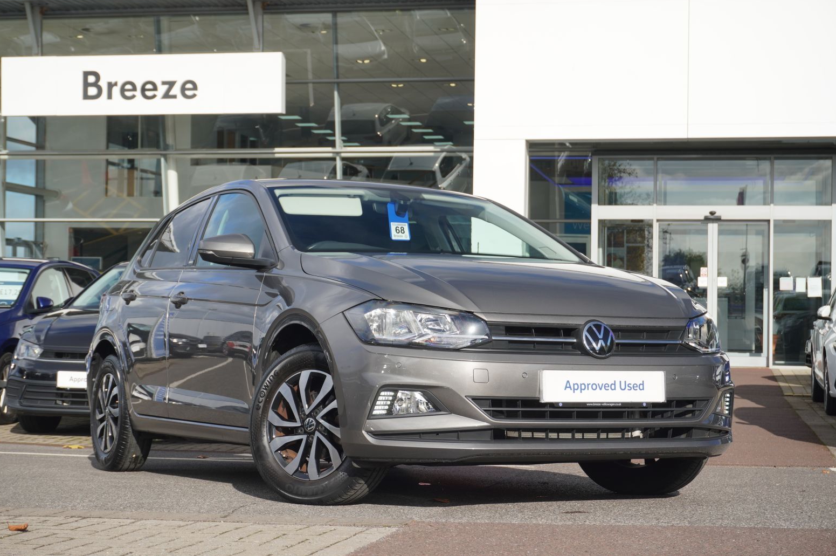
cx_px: 407
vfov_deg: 20.9
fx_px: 1508
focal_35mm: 65
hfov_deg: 31.0
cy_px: 272
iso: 100
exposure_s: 1/160
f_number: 8
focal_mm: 42
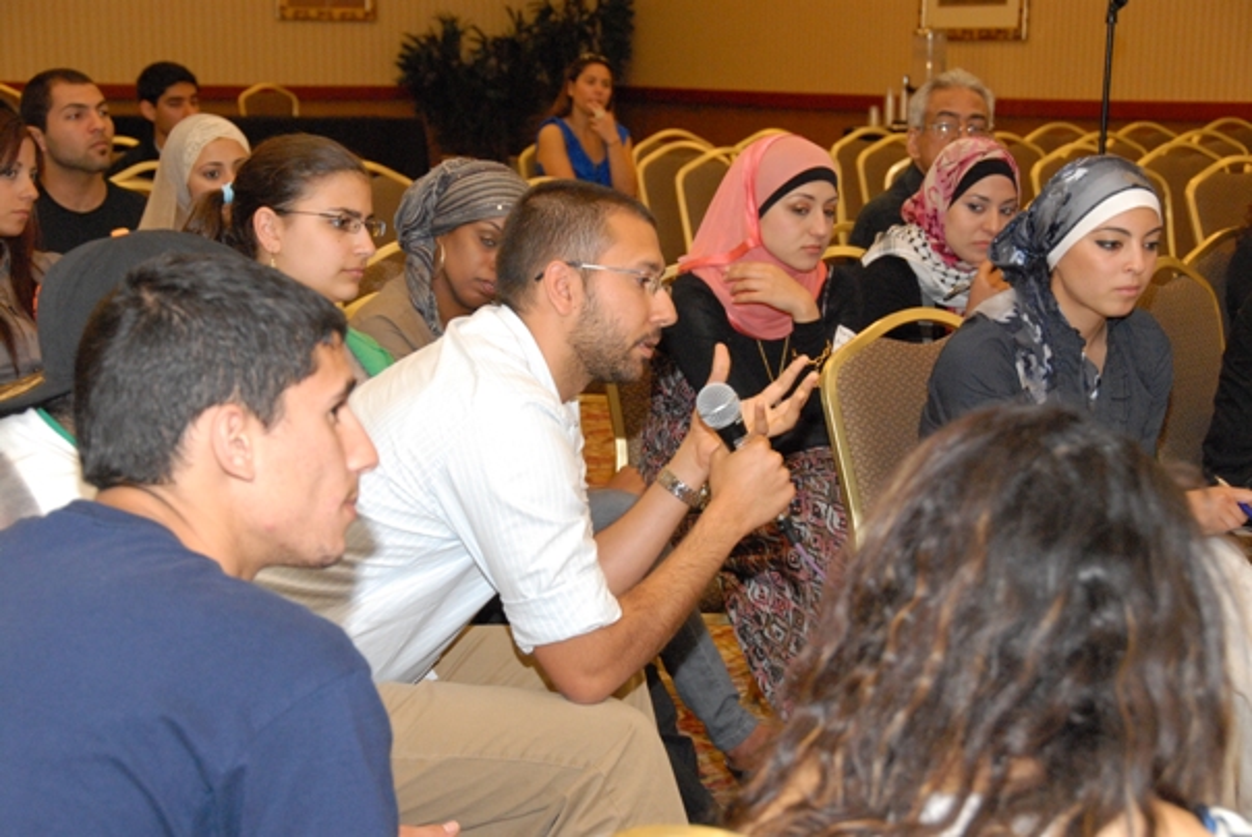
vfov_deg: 16.3
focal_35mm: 84
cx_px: 626
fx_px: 2924
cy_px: 418
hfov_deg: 24.2
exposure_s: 1/60
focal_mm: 56
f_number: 8
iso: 1250
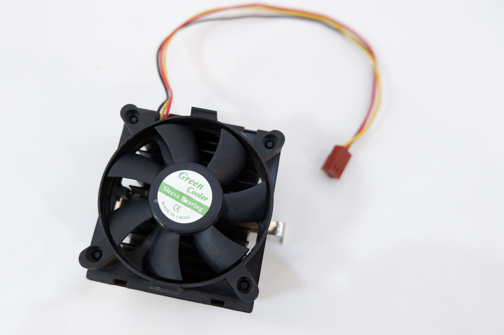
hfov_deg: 67.0
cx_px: 214
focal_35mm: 27
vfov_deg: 47.7
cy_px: 194
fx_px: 378
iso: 200
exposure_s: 1/75
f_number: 3.5
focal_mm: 15.2
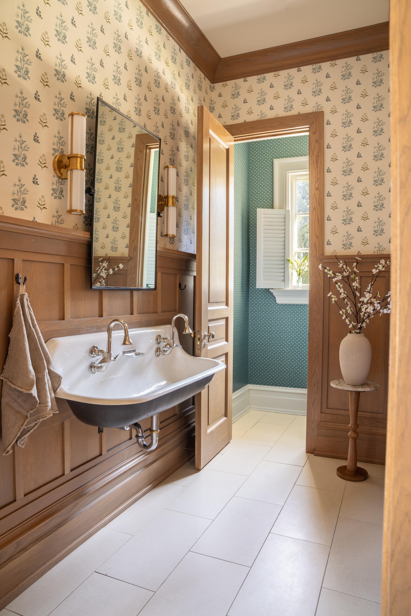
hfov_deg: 53.1
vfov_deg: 73.7
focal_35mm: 24
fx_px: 411
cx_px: 206
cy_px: 308
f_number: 7.1
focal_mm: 24
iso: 500
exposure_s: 1/40
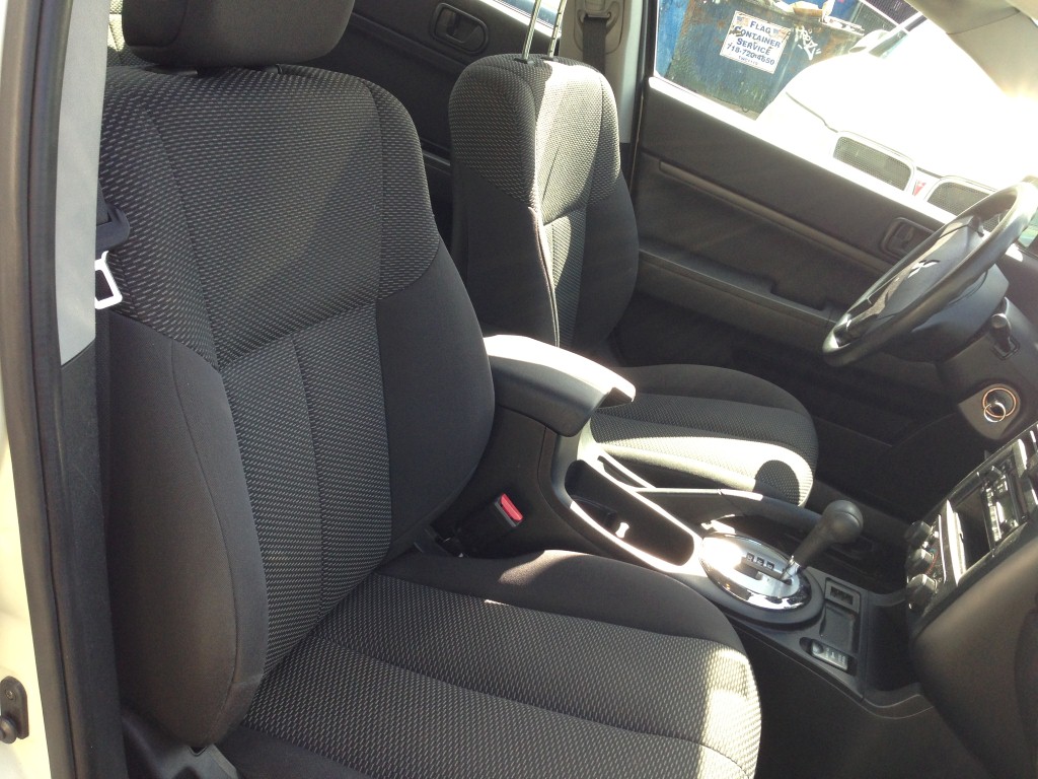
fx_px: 990
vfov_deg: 42.9
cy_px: 390
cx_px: 519
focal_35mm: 33
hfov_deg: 55.4
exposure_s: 1/120
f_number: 2.4
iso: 64
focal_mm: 4.13
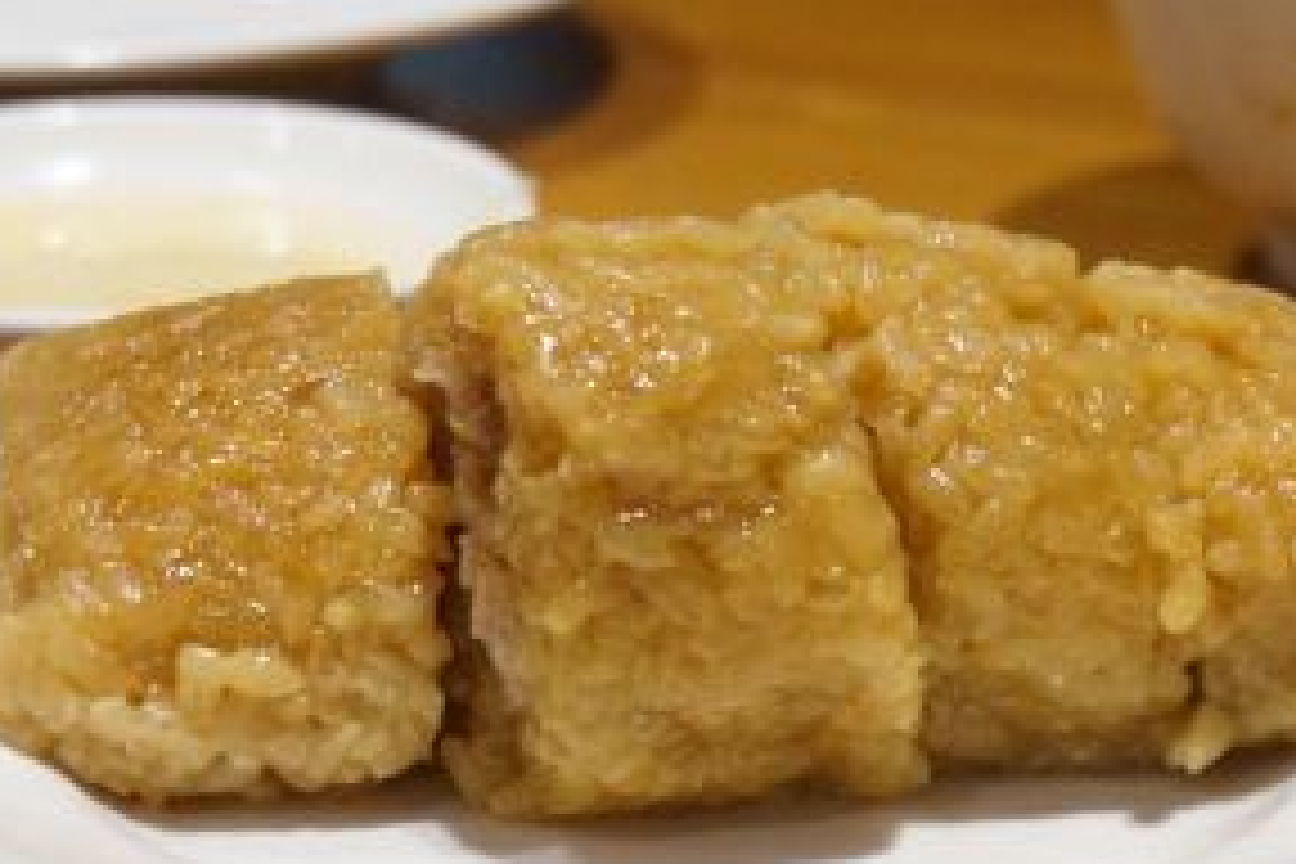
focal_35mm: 146
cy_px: 540
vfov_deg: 9.4
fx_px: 5256
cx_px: 981
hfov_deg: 14.0
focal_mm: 40
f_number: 5.6
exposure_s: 1/80
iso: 2000
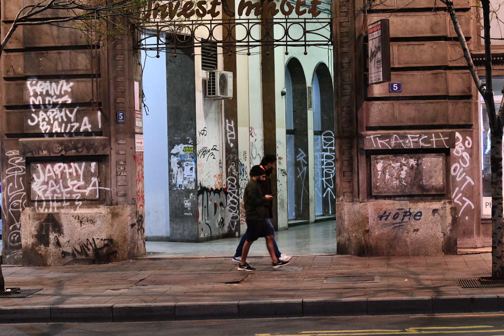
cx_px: 252
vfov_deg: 13.7
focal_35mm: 100
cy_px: 168
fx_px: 1400
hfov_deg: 20.4
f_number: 5.6
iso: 6400
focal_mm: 100
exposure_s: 1/60
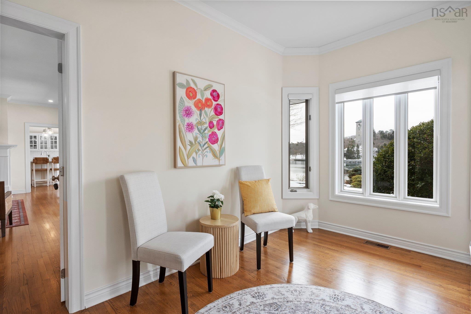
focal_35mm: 18
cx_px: 236
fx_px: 235
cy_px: 157
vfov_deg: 67.4
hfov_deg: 90.0
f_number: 8
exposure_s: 1/25
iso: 320
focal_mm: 12
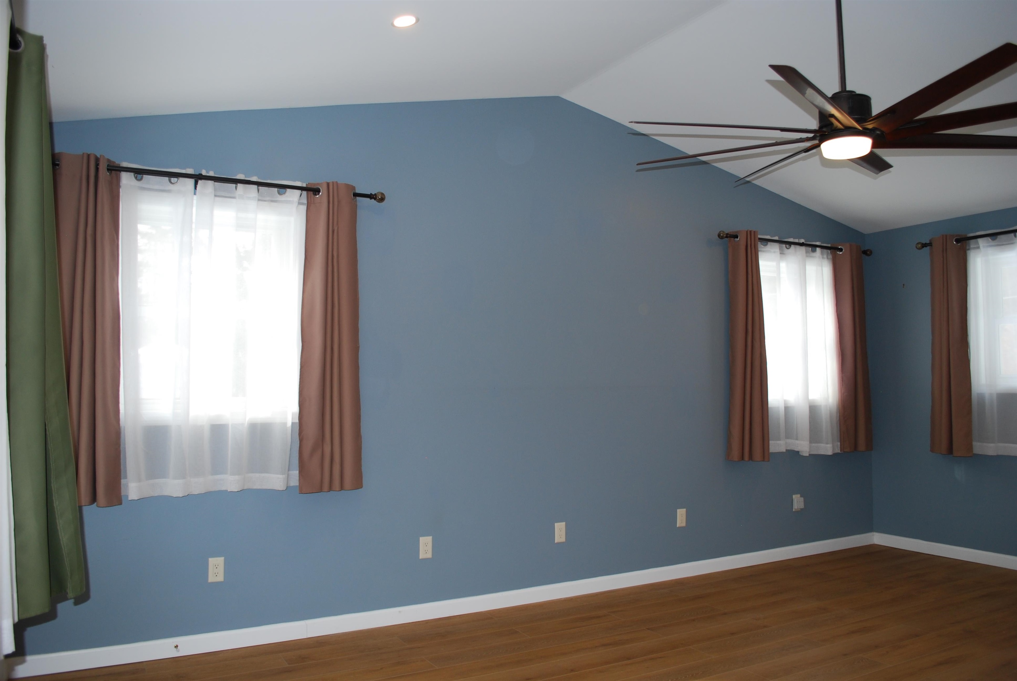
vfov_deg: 48.0
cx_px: 508
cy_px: 340
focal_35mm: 27
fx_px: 764
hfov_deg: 67.3
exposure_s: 1/80
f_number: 3.5
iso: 200
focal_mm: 18
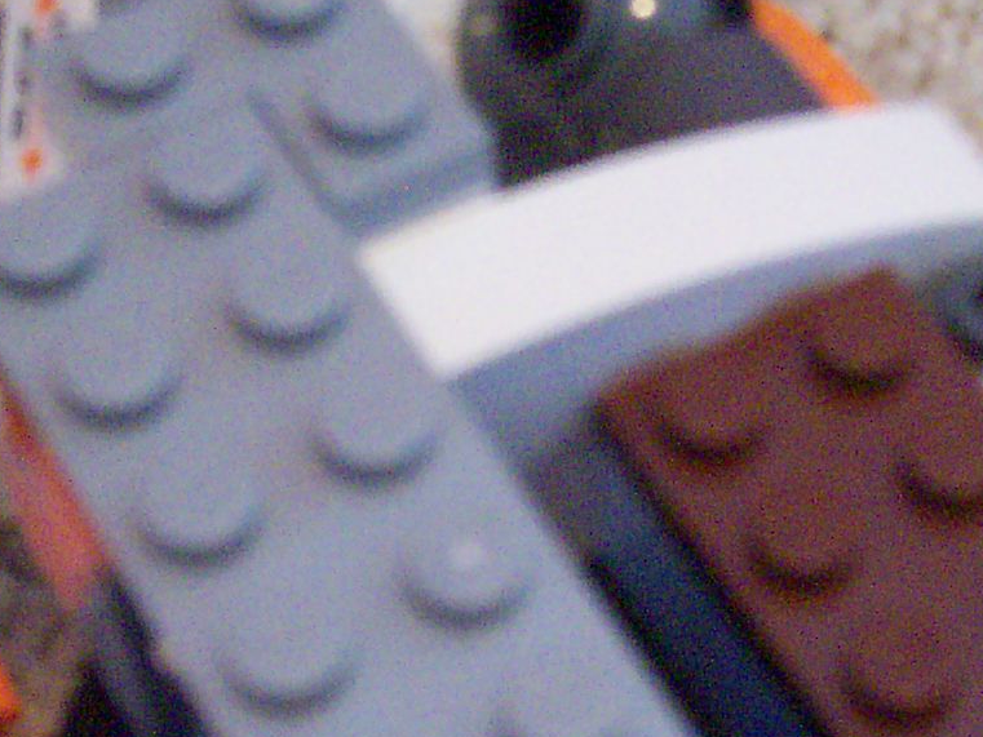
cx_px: 642
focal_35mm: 109
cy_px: 711
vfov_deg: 13.4
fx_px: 3096
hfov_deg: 18.0
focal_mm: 5.9
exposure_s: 1/8
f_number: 4.5
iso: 400
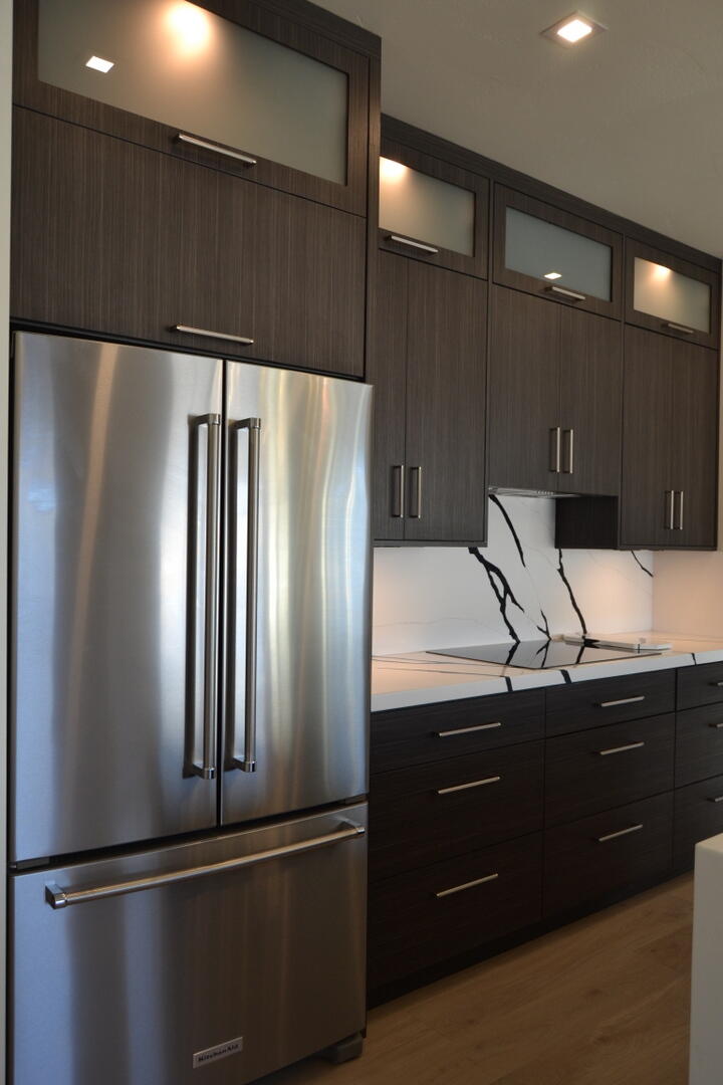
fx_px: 813
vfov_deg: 67.4
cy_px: 542
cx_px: 362
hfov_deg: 47.9
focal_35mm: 27
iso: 400
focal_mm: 18
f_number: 5
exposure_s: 1/100
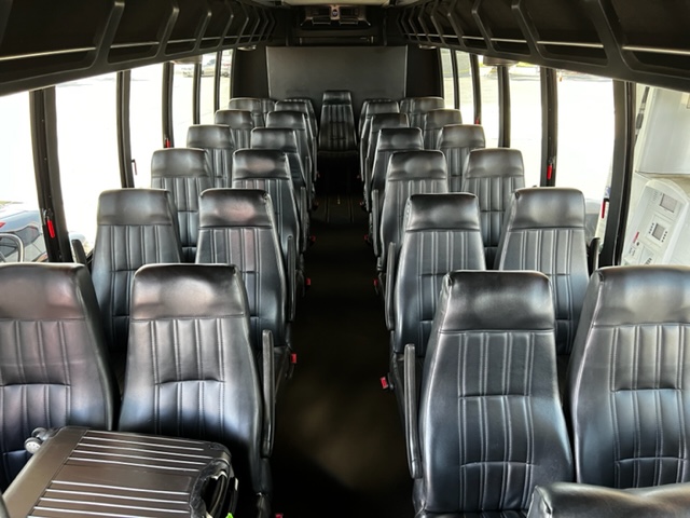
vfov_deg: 53.1
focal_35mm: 26
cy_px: 259
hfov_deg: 67.3
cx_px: 345
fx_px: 518
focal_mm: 5.7
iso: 200
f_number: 1.5
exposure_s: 1/60
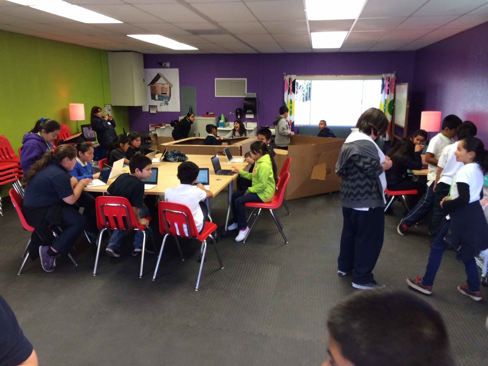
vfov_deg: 46.8
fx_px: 423
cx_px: 244
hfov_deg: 60.0
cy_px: 183
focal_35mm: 30
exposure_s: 1/30
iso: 50
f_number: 2.2
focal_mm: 4.12
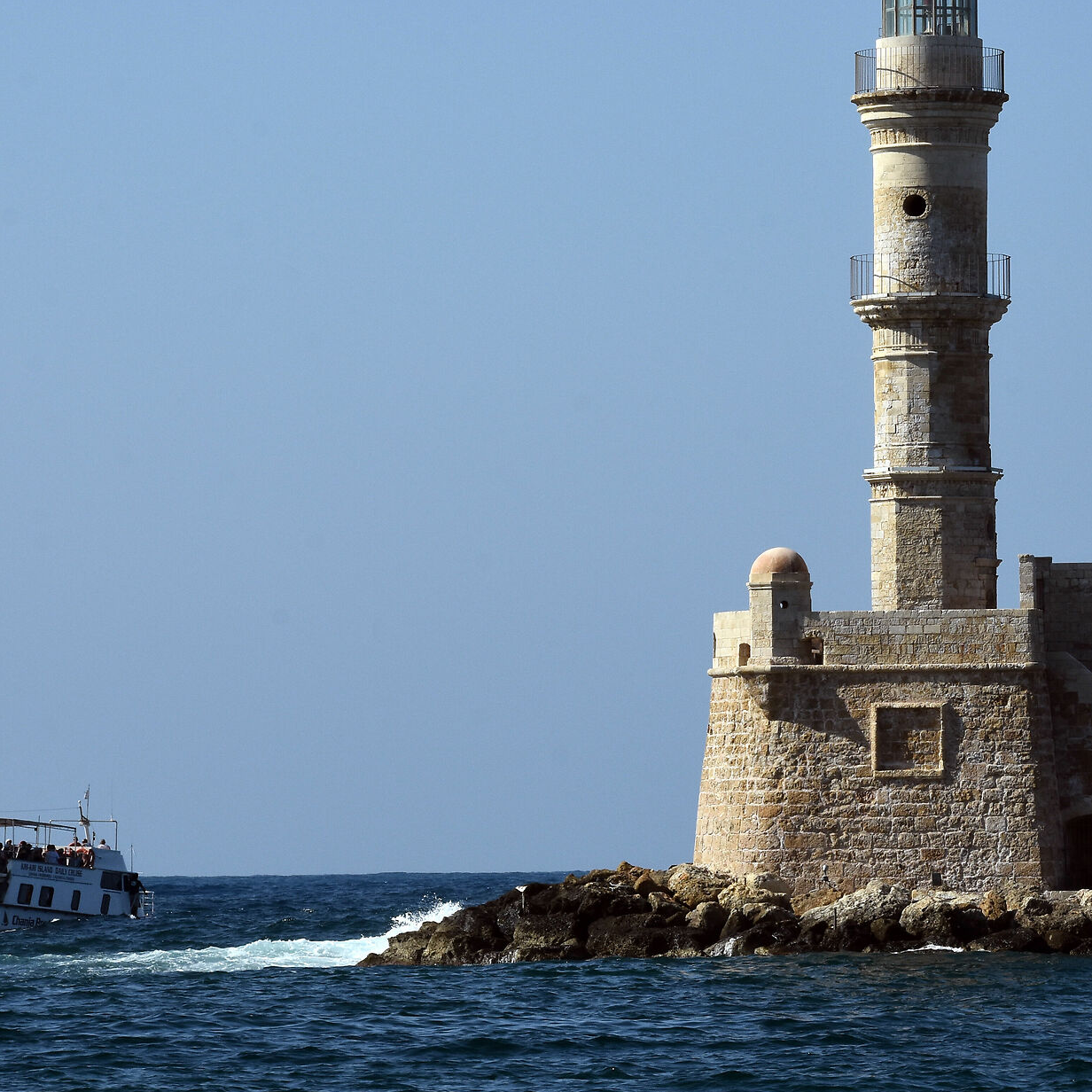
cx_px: 864
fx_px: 9309
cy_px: 446
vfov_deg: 6.7
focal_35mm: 261
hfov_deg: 6.7
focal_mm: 105
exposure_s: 1/800
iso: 250
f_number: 16
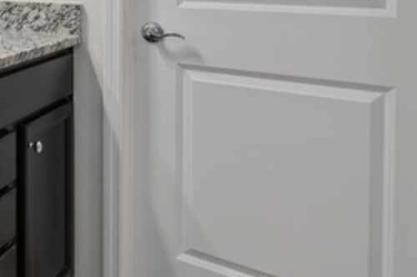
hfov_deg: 38.3
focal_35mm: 41
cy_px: -22
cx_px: -53
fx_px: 474
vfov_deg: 29.6
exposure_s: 1/3
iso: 500
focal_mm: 16
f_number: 8
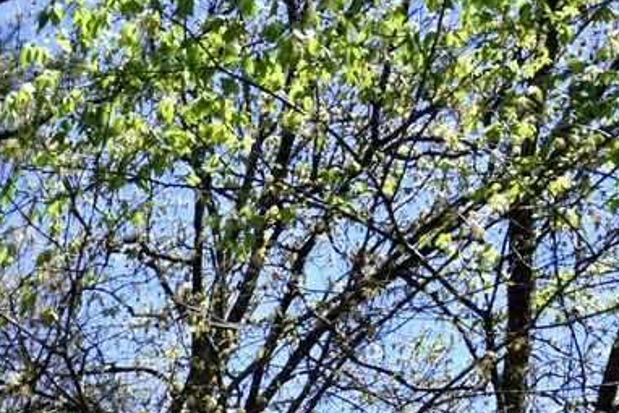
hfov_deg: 20.9
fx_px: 1290
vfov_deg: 13.3
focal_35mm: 75
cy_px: 997
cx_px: -410
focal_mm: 14
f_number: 5.6
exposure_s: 1/125
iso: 64
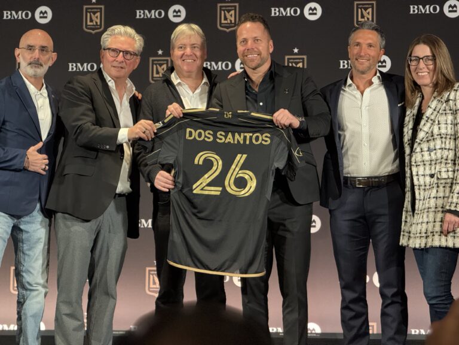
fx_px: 1591
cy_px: 172
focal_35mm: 120
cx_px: 230
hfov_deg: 16.4
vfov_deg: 12.3
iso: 800
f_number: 2.8
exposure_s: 1/57
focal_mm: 15.66
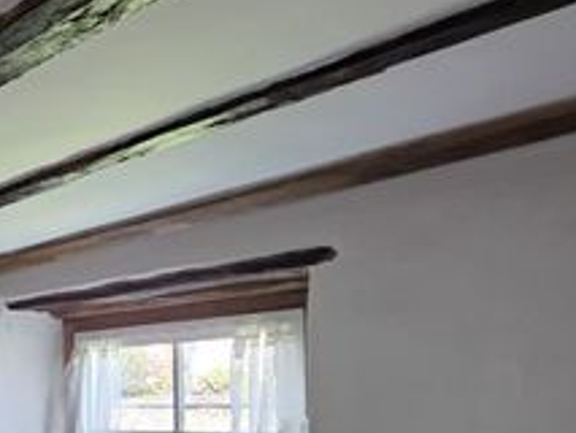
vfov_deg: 31.8
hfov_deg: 26.3
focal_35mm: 43
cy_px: 399
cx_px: -347
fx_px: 716
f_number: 1.9
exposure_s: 1/50
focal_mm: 2.2
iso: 200
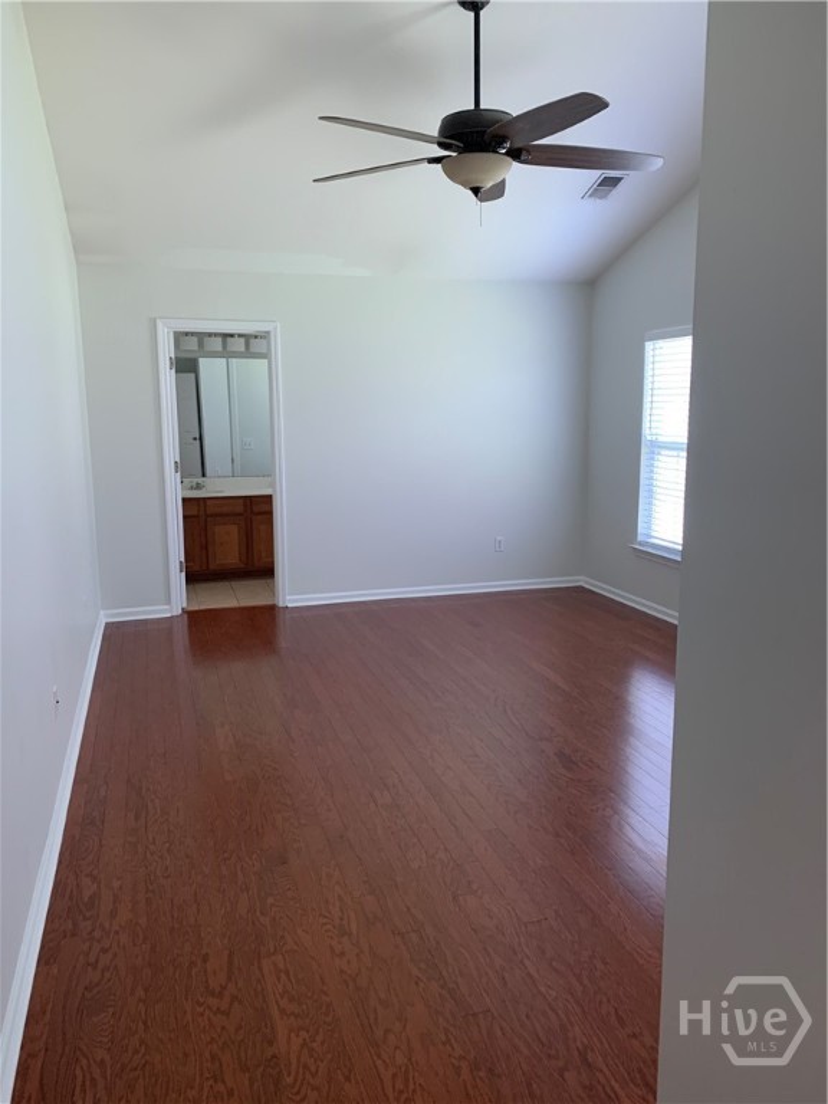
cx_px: 414
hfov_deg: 53.1
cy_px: 552
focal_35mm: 26
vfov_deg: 67.3
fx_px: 829
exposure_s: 1/60
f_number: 1.8
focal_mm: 4.25
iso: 160
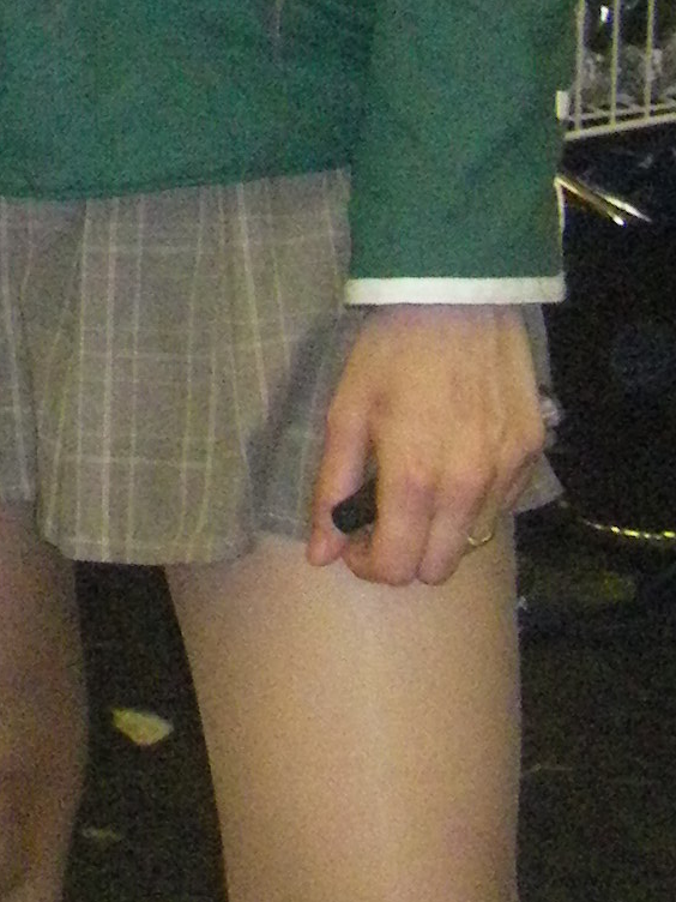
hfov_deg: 8.8
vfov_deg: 11.4
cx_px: -302
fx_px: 4296
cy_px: -521
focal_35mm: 165
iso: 800
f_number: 3.5
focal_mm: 6.3
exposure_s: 1/50
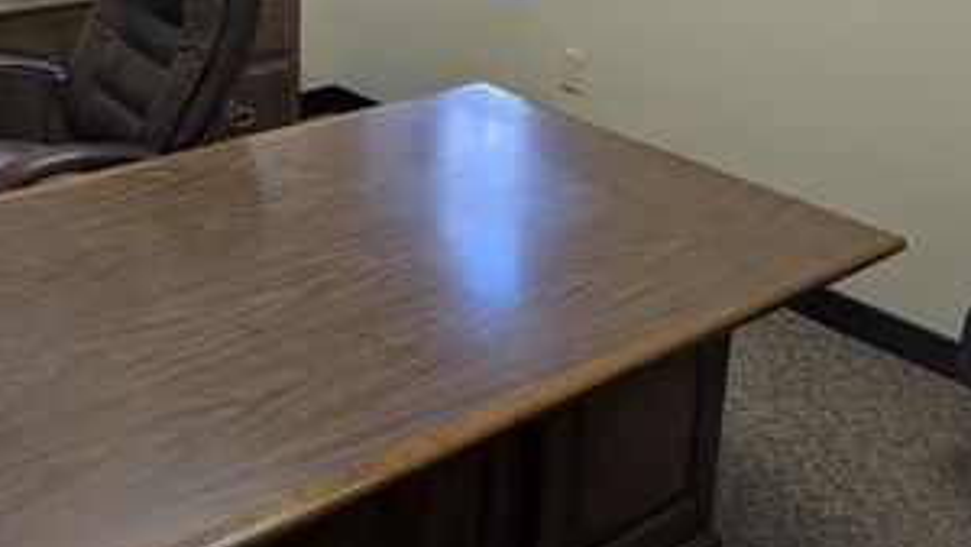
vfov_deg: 23.7
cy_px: 34
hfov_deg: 42.0
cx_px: 418
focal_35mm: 49
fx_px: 1262
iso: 92
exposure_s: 1/120
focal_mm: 4.38
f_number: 1.73
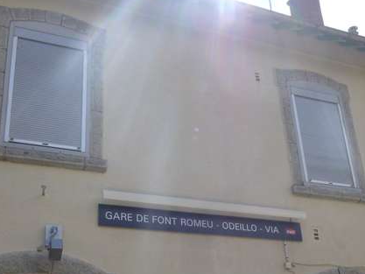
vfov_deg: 31.2
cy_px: 188
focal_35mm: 46
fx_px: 485
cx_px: 178
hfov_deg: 41.2
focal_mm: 4.5
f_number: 3.1
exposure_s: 1/640
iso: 100
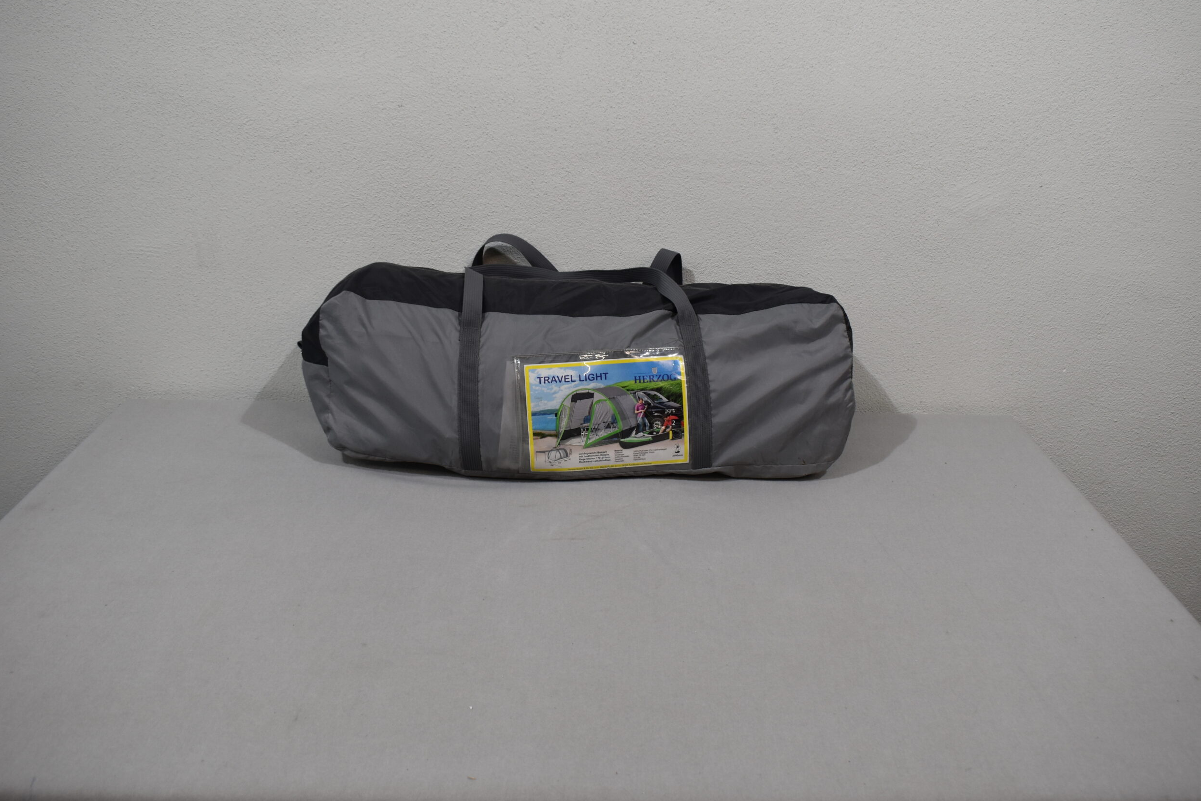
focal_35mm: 34
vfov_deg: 38.9
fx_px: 1134
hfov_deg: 55.8
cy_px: 390
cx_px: 617
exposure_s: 1/125
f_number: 5.6
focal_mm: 22
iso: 360
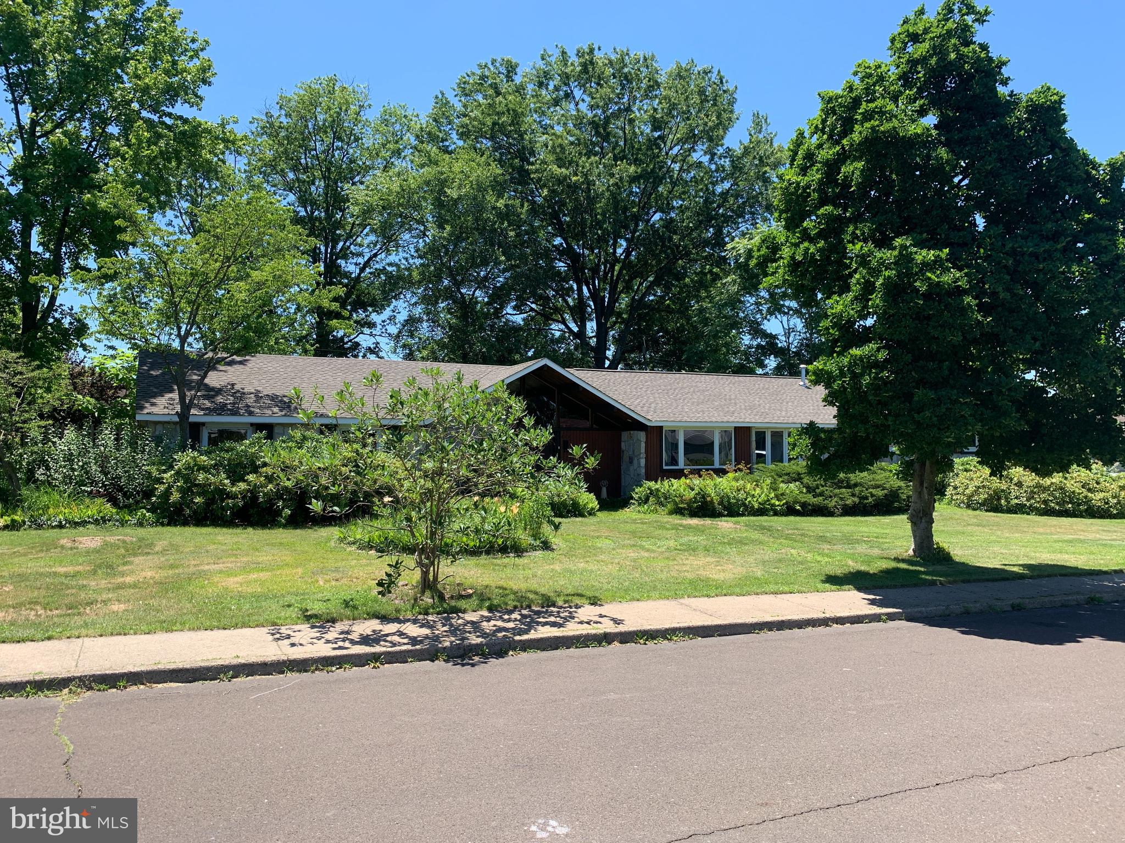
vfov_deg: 53.1
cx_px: 562
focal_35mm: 26
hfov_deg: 67.3
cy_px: 422
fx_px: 845
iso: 25
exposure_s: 1/1054
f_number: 1.8
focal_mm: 4.25
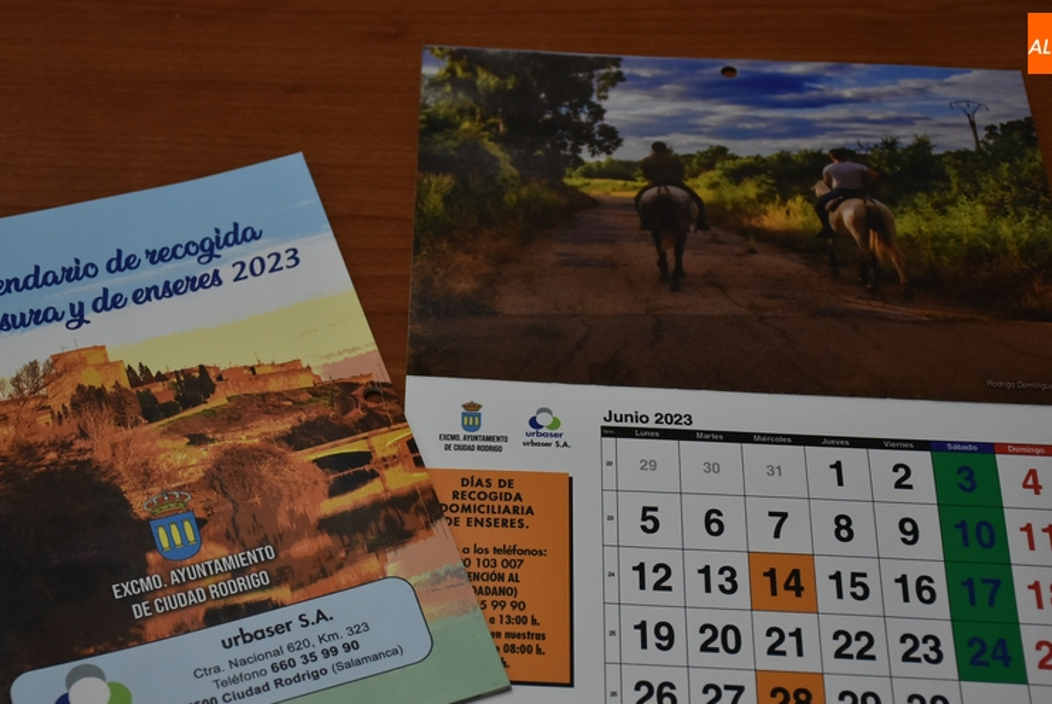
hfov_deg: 27.7
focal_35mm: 73
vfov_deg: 18.7
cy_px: 412
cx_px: 479
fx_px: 2135
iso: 800
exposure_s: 1/125
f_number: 4.5
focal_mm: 40
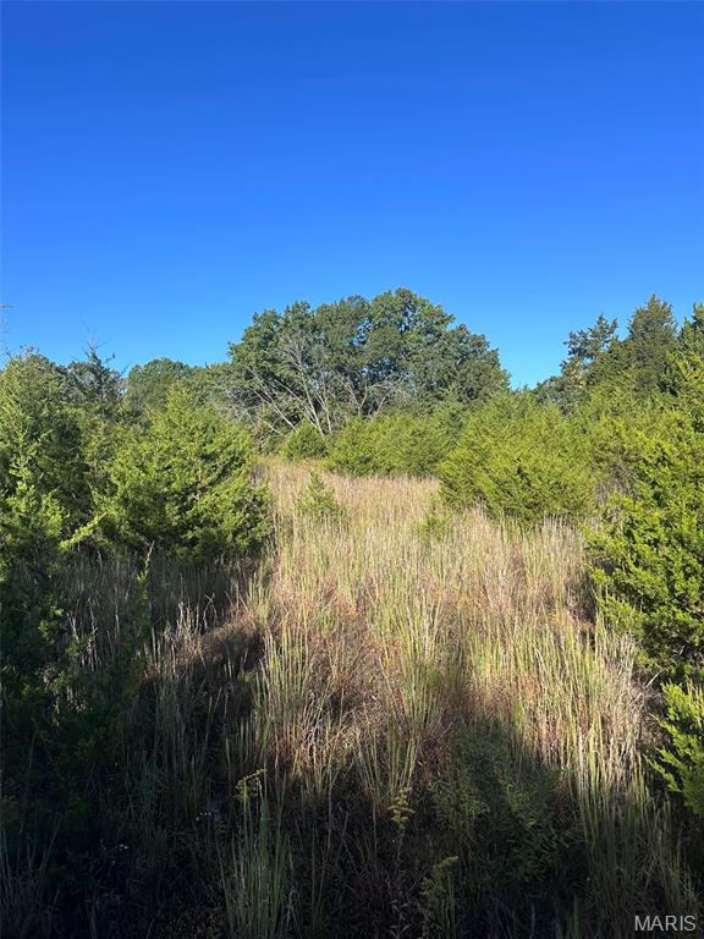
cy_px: 470
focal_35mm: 24
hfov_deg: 56.8
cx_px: 352
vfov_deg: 71.6
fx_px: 651
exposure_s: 1/2882
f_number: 1.78
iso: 80
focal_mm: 6.86
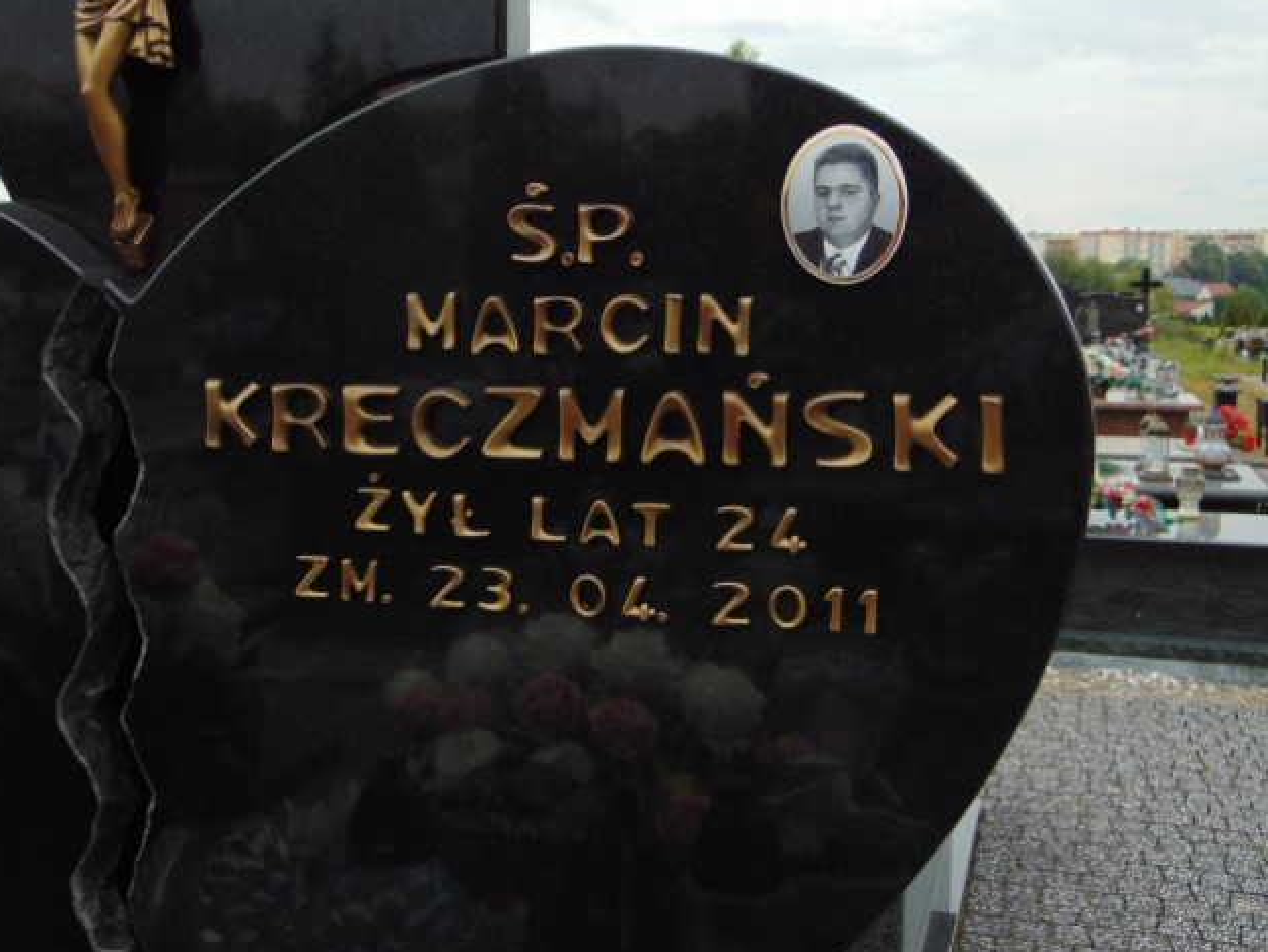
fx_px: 1575
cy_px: 471
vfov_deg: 33.6
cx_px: 621
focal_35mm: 43
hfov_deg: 43.8
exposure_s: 1/640
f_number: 3.3
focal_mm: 7.6
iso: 80
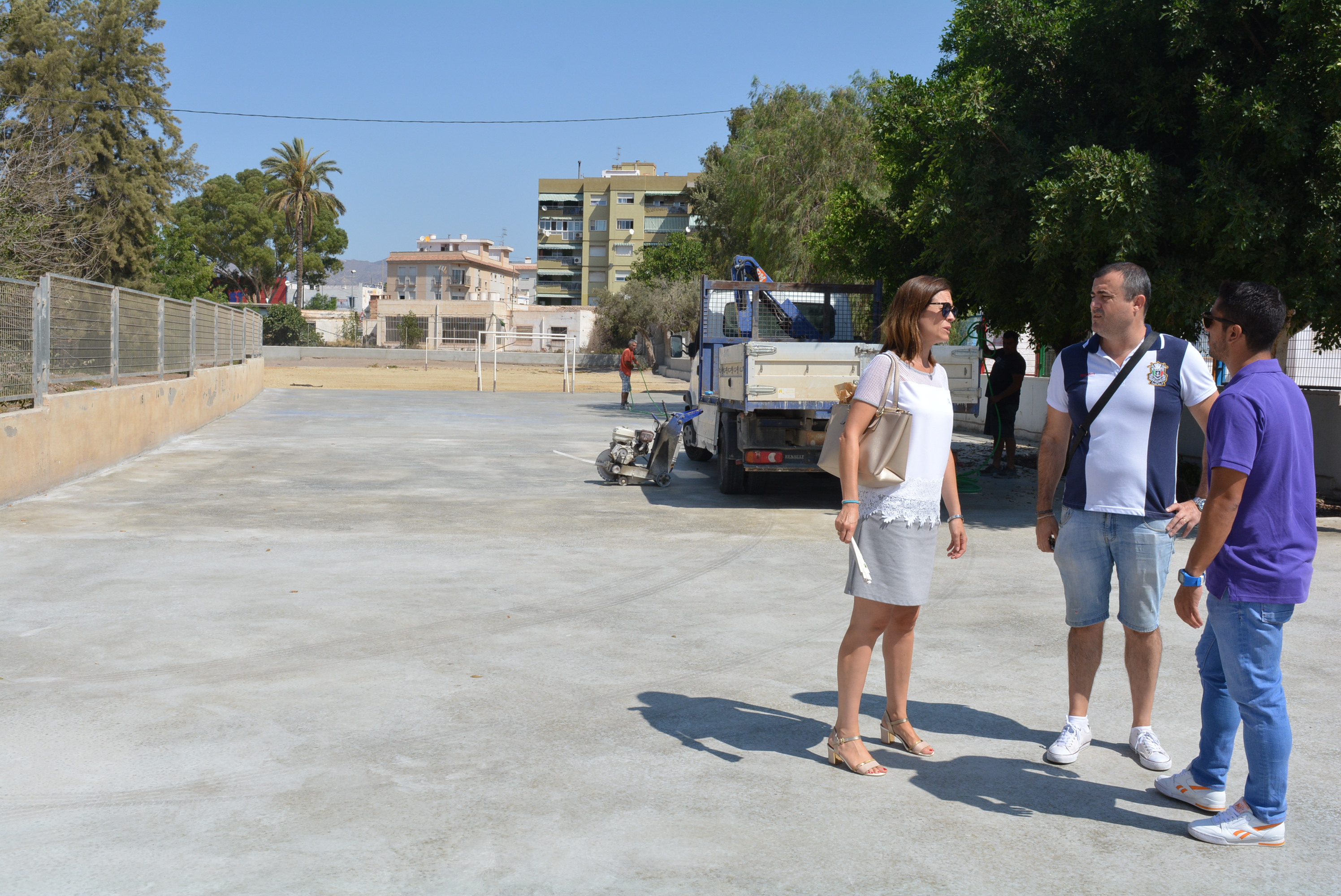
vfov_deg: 36.9
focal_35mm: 36
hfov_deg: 53.1
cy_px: 448
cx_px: 670
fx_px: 1342
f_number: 13
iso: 400
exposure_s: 1/640
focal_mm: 24
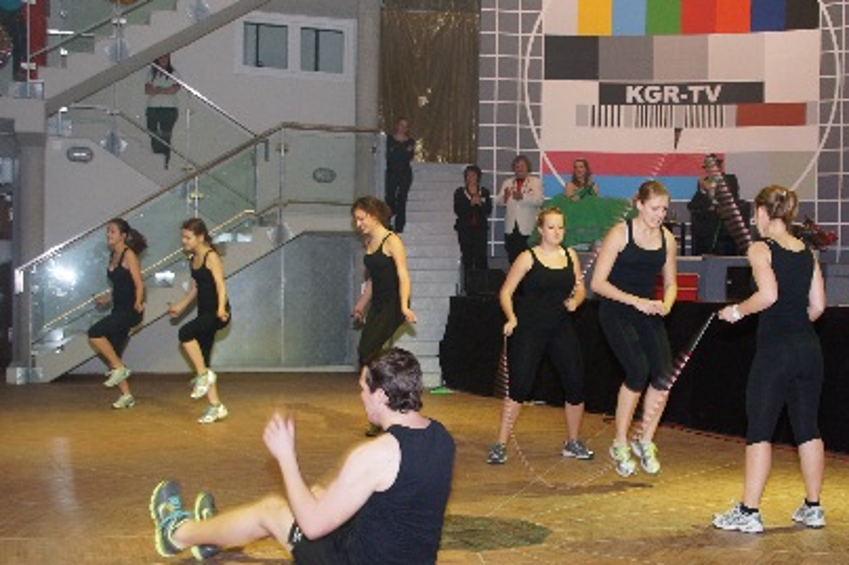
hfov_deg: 40.0
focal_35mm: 49
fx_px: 1155
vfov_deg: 27.5
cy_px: 323
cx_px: 544
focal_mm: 22
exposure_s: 1/60
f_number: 4
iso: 400
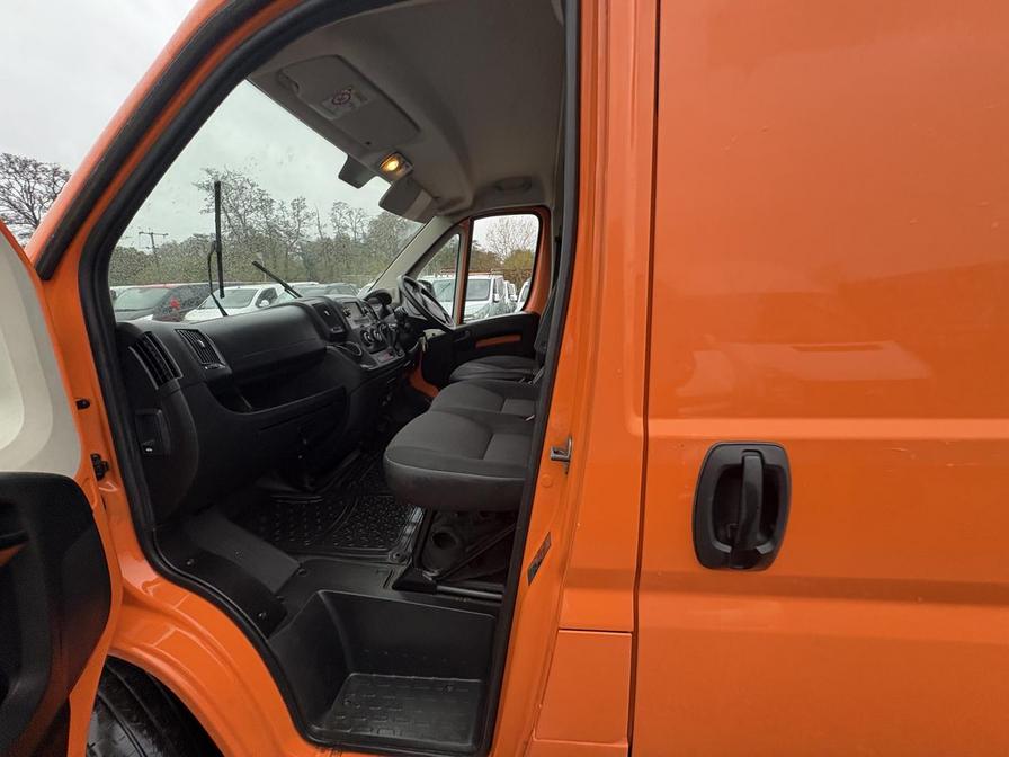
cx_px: 504
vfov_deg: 85.7
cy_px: 378
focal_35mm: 14
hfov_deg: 102.1
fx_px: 408
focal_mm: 2.22
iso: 200
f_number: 2.2
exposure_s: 1/84
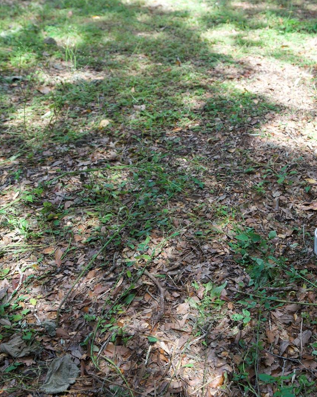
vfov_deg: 37.3
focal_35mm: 50
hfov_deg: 29.6
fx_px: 586
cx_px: 249
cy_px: 196
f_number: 4
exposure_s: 1/160
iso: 125
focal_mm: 35
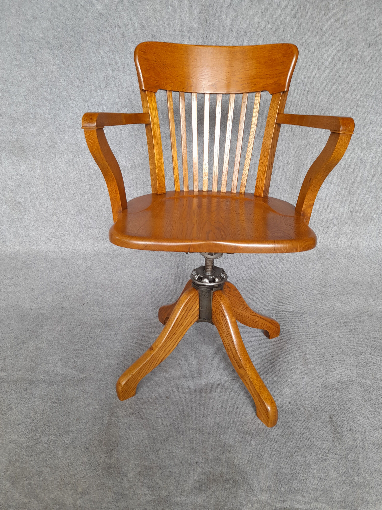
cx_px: 191
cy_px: 255
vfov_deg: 69.4
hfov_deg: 54.9
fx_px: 368
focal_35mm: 25
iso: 50
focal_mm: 4.6
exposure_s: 1/50
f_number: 2
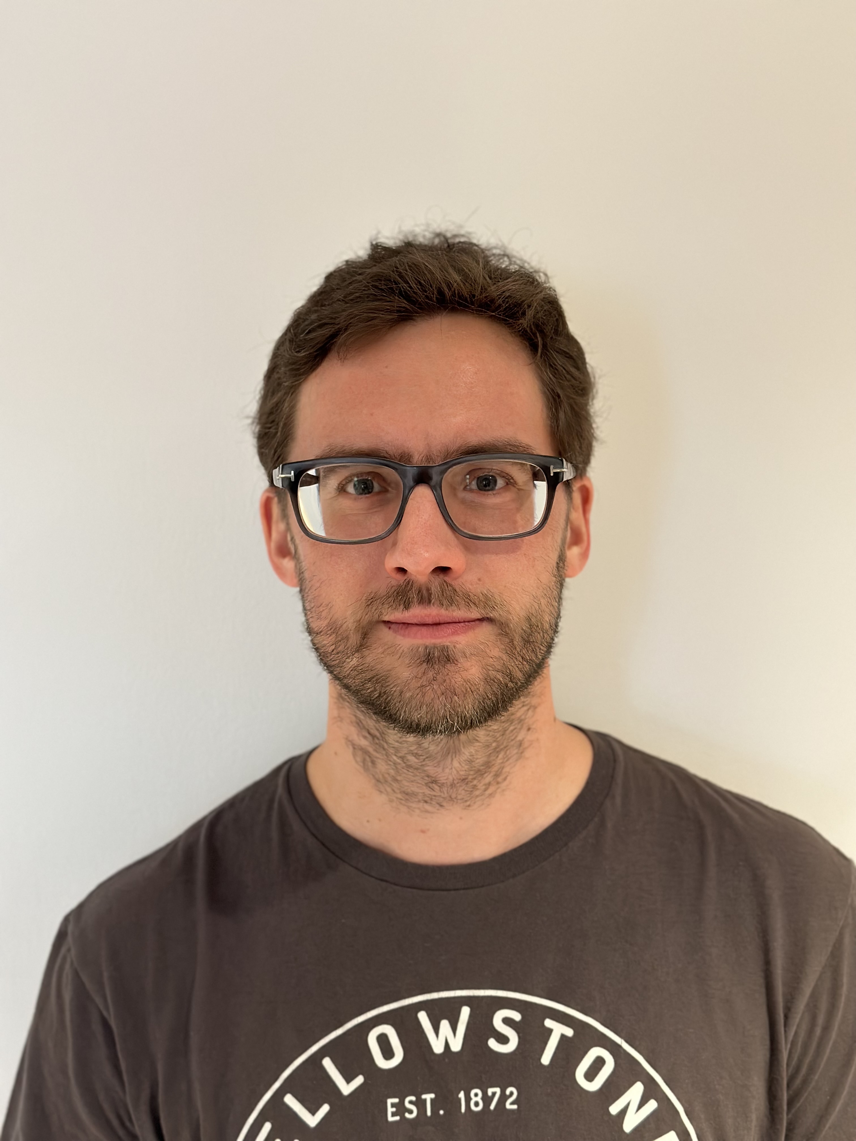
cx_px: 428
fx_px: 1583
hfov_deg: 30.3
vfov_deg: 39.7
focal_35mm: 48
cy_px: 570
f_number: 1.78
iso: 400
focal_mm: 6.86
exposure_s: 1/60
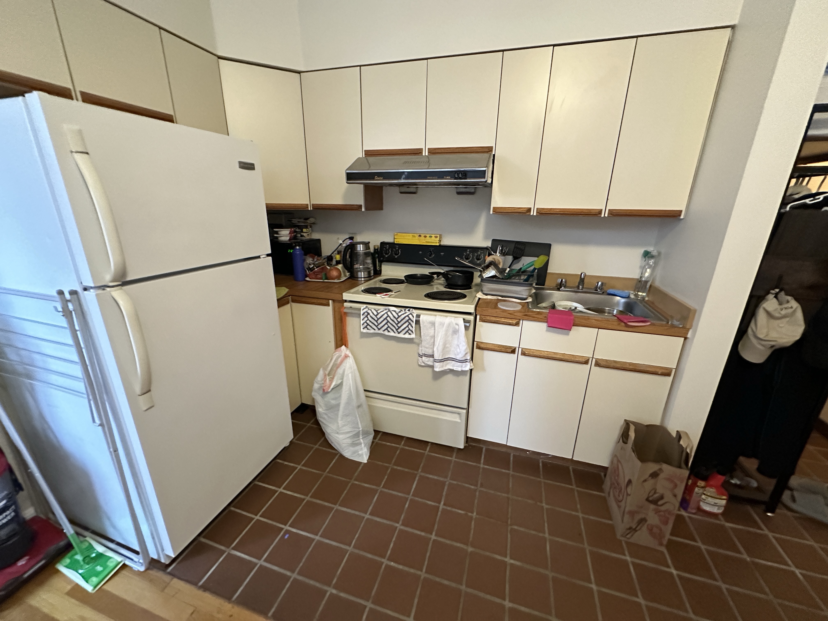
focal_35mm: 14
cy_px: 310
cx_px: 414
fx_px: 335
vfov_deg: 85.7
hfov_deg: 102.1
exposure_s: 1/60
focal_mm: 2.22
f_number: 2.2
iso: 800
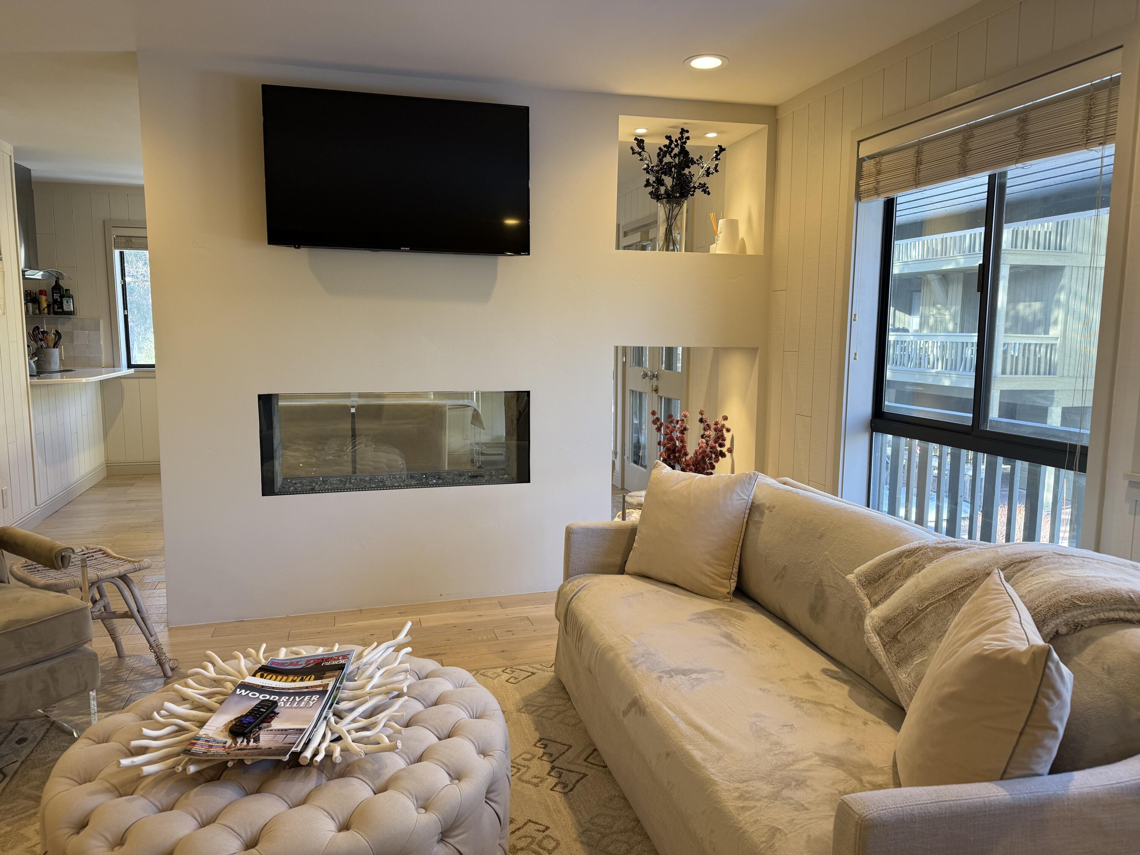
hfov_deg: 71.6
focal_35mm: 24
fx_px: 790
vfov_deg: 56.8
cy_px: 428
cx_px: 570
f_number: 1.78
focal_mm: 6.76
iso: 100
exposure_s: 1/120
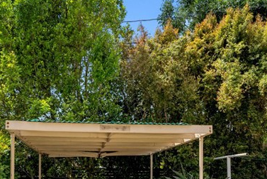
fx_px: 298
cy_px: 174
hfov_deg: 48.1
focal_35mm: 40
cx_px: 116
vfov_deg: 31.2
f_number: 8
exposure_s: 1/250
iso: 100
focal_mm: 14.8
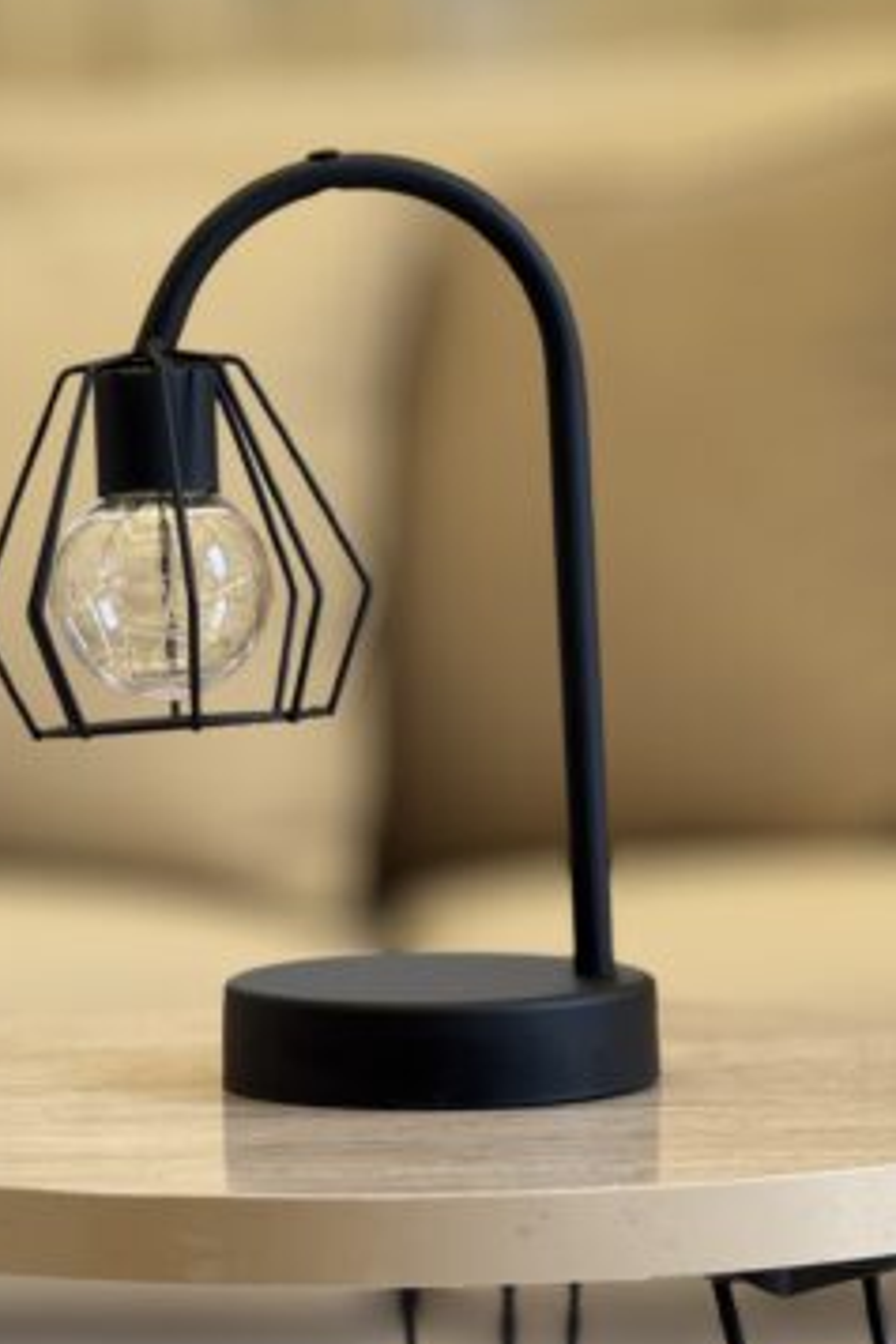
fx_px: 5226
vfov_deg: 14.7
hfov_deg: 9.8
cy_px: 648
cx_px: 335
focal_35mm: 140
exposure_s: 1/100
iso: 100
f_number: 2.8
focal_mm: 15.66
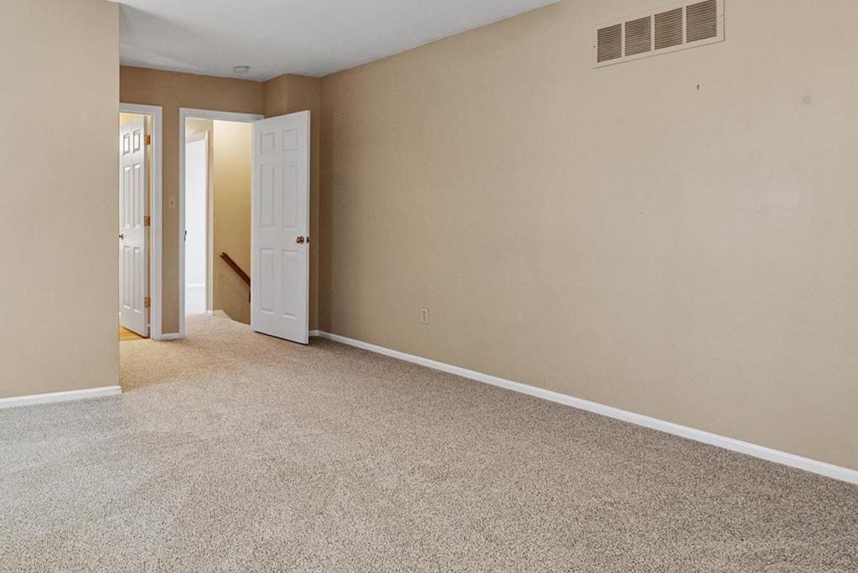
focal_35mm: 25
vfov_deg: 51.2
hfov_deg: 66.5
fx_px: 596
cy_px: 248
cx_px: 203
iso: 400
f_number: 6.3
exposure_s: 1/5
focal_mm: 8
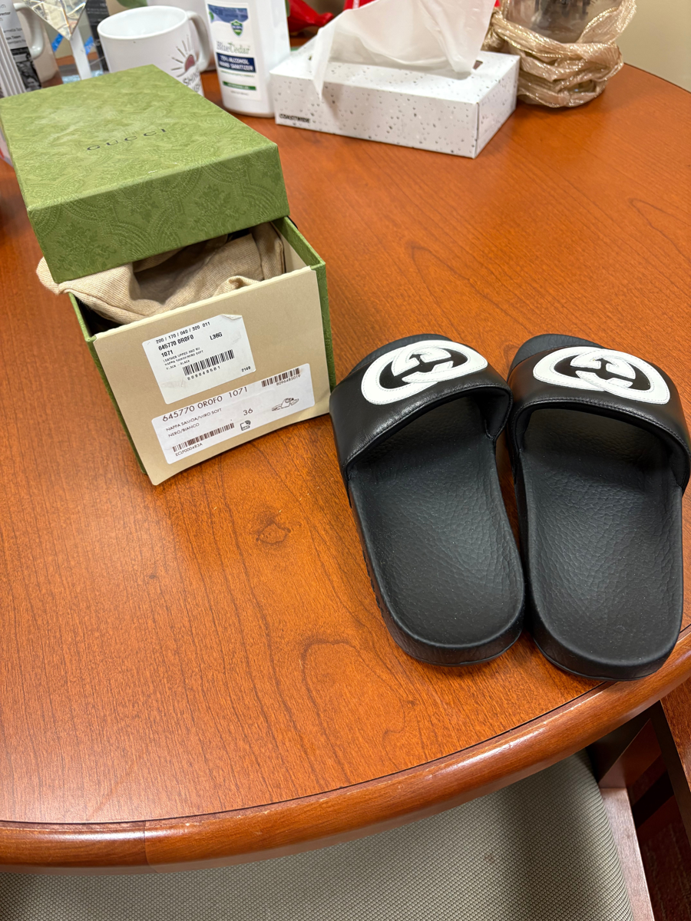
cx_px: 346
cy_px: 460
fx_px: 692
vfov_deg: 67.3
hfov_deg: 53.1
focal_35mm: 26
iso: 160
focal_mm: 5.96
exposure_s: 1/60
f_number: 1.6
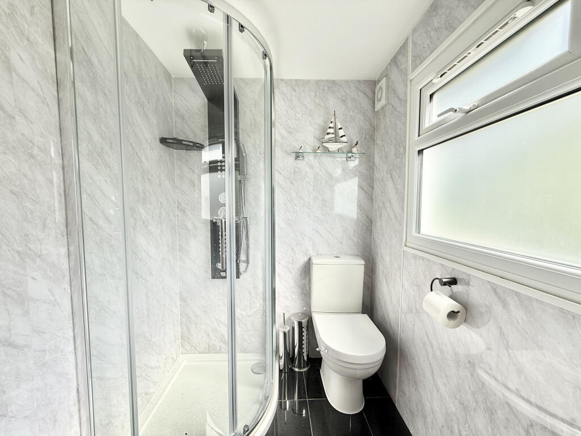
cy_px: 218
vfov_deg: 85.7
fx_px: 235
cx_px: 290
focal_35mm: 14
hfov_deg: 102.1
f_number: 2.2
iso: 50
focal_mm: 2.22
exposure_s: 1/270
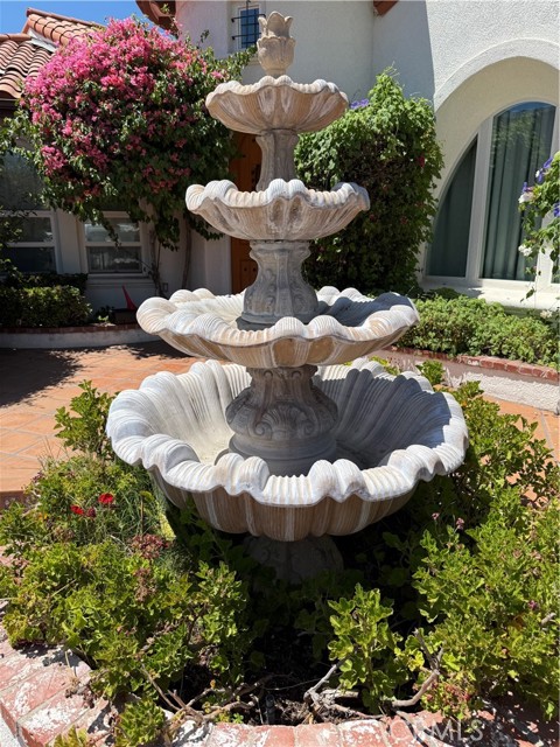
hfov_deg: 56.8
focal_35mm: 24
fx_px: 518
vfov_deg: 71.6
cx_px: 280
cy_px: 374
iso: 80
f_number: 1.78
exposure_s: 1/4167
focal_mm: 6.76
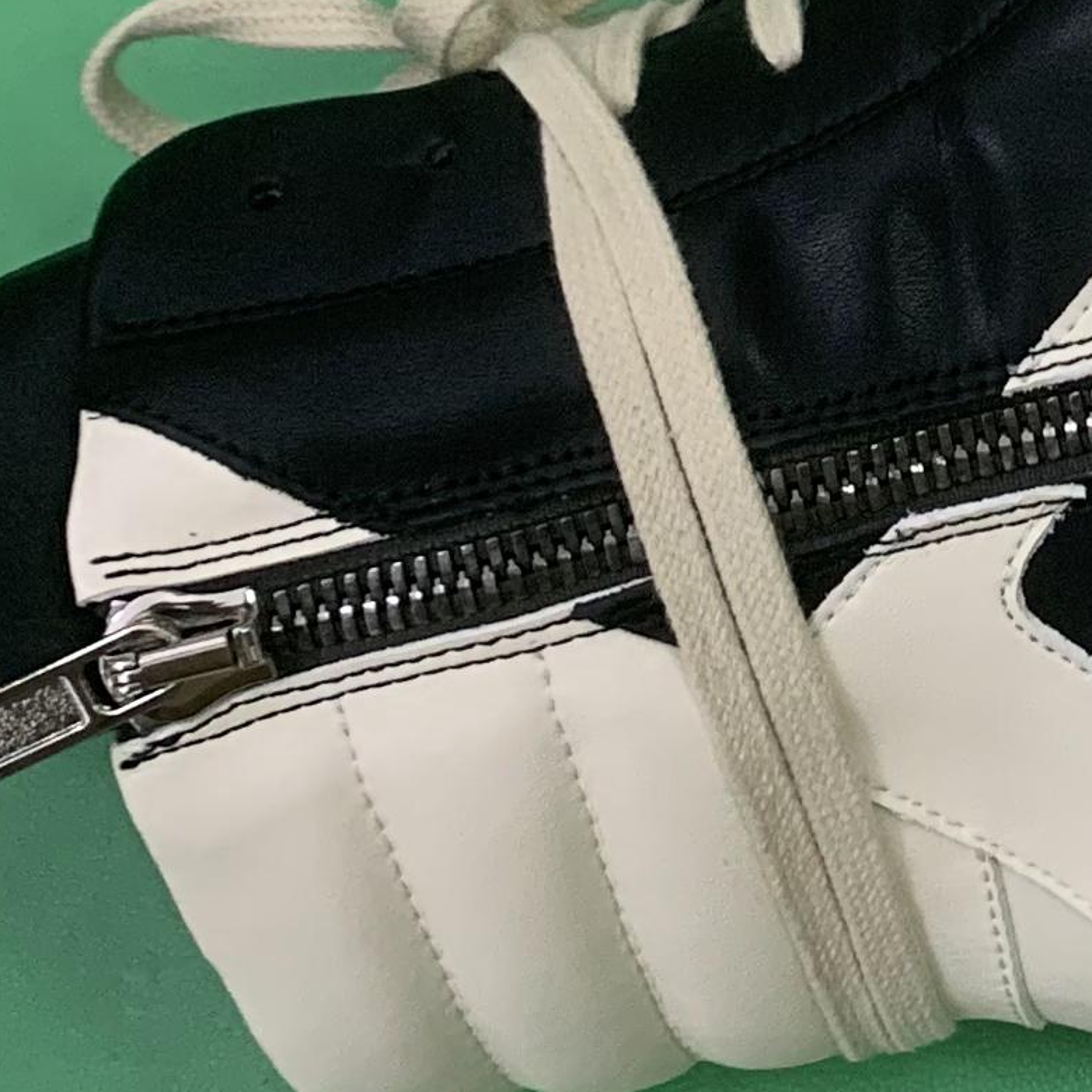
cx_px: 1890
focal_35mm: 119
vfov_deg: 14.4
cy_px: -64
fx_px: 4247
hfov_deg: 13.3
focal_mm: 4.25
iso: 160
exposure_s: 1/60
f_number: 1.8
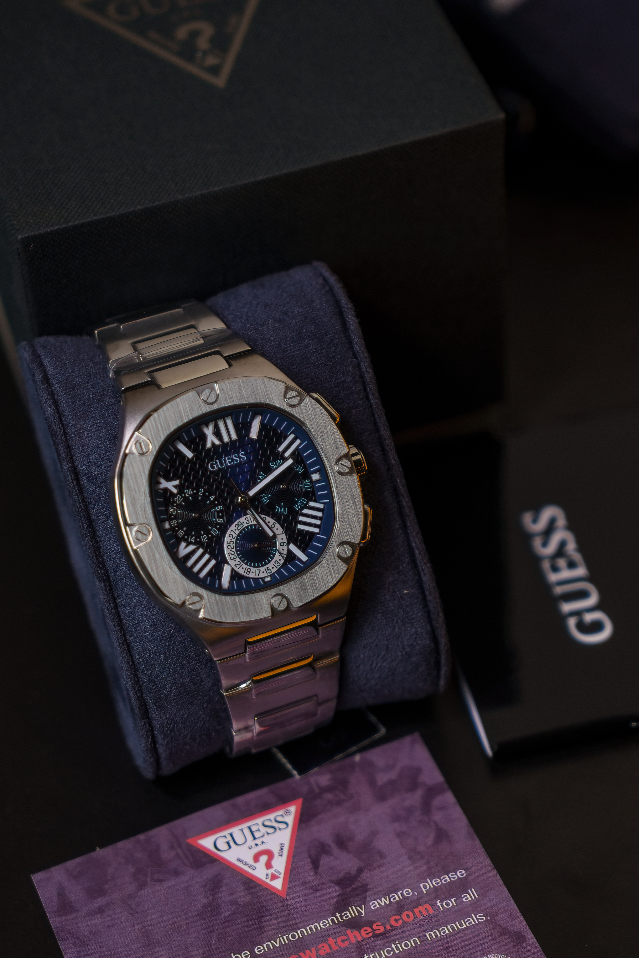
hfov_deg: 13.0
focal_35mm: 105
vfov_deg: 19.5
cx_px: 320
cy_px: 479
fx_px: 2795
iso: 160
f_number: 4
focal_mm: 70
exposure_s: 1/60
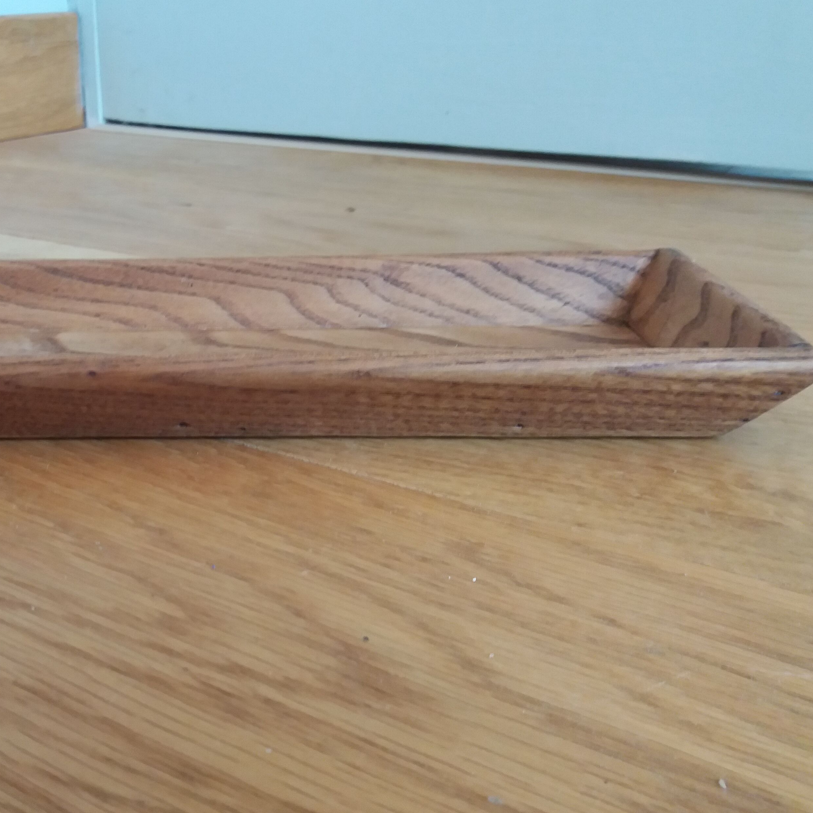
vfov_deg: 40.9
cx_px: 194
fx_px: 1089
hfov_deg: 39.7
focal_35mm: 41
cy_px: 400
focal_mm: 3.7
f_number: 1.9
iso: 160
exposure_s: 1/25
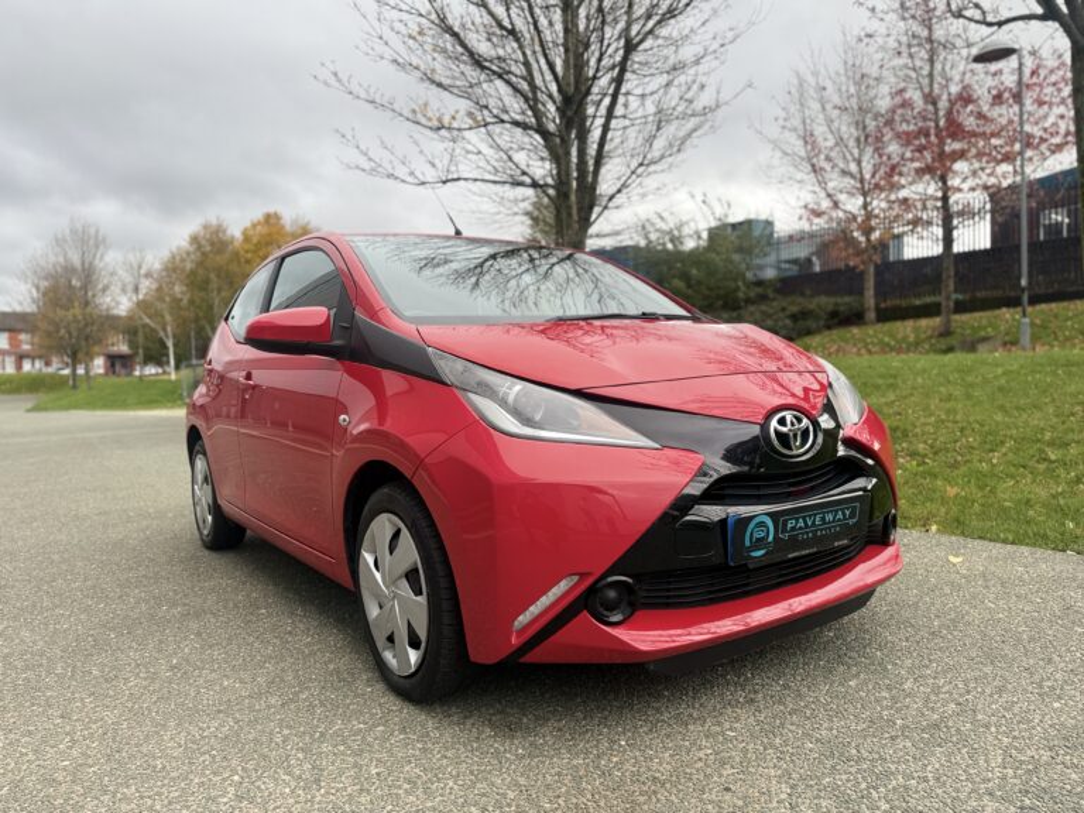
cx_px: 542
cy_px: 406
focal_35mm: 24
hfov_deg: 71.6
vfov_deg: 56.8
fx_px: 752
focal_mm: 6.76
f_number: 1.78
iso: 80
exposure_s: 1/1091
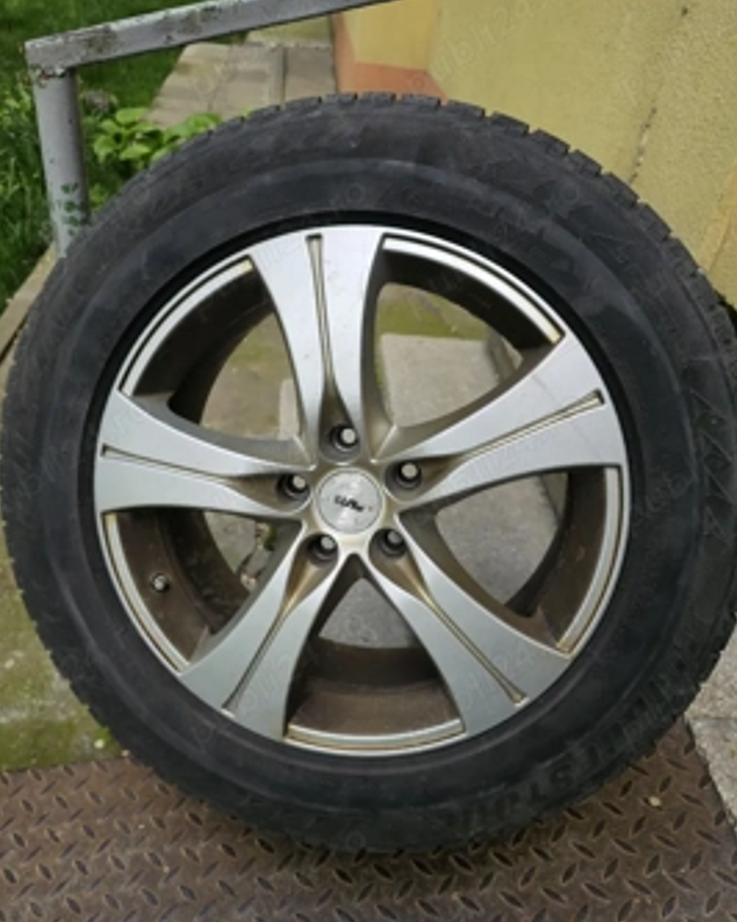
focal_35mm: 27
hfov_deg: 53.1
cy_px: 496
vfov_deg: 64.0
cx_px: 332
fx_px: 737
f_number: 1.7
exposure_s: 1/233
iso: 10
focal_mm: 6.3
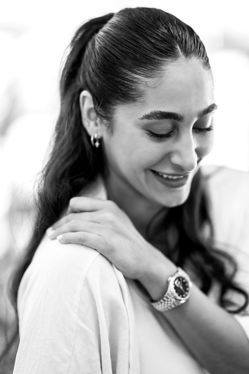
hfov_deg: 16.1
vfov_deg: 23.9
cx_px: 124
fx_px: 882
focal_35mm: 85
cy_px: 187
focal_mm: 85
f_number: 1.2
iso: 400
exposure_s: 1/400
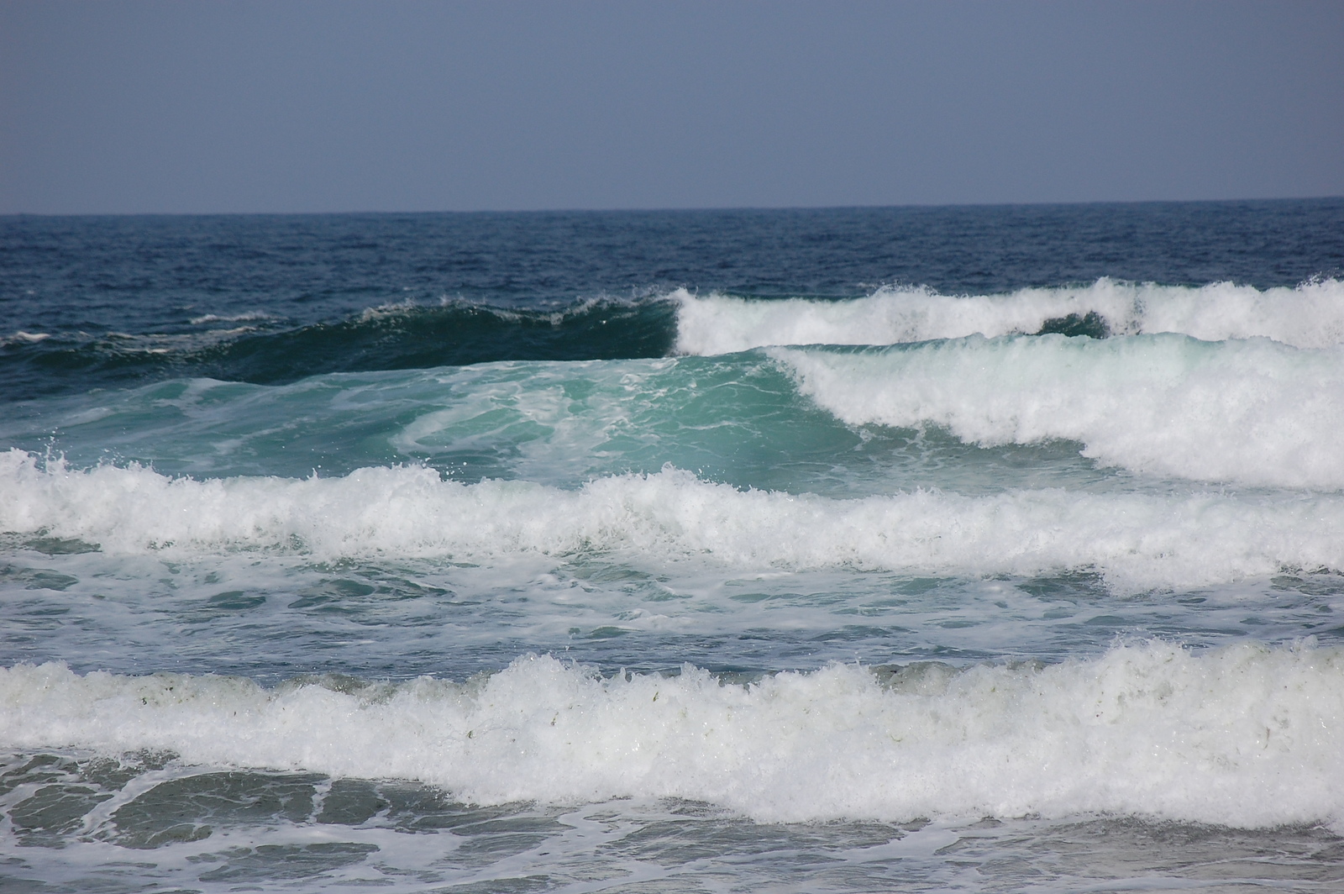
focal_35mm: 300
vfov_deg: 4.6
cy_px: 447
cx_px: 672
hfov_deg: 6.9
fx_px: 11191
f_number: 9
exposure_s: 1/2000
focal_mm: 200
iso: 400
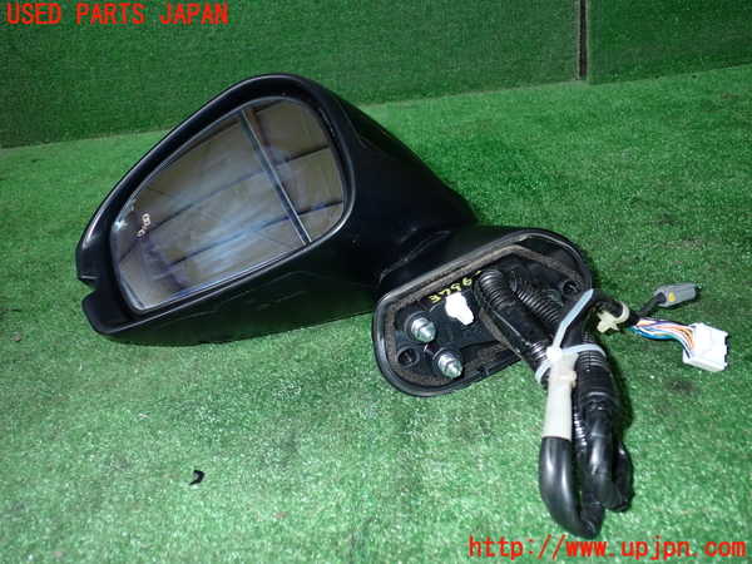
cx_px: 376
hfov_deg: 60.0
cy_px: 282
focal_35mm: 30
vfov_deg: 46.8
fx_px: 652
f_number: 6.3
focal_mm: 5.4
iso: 200
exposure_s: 1/30
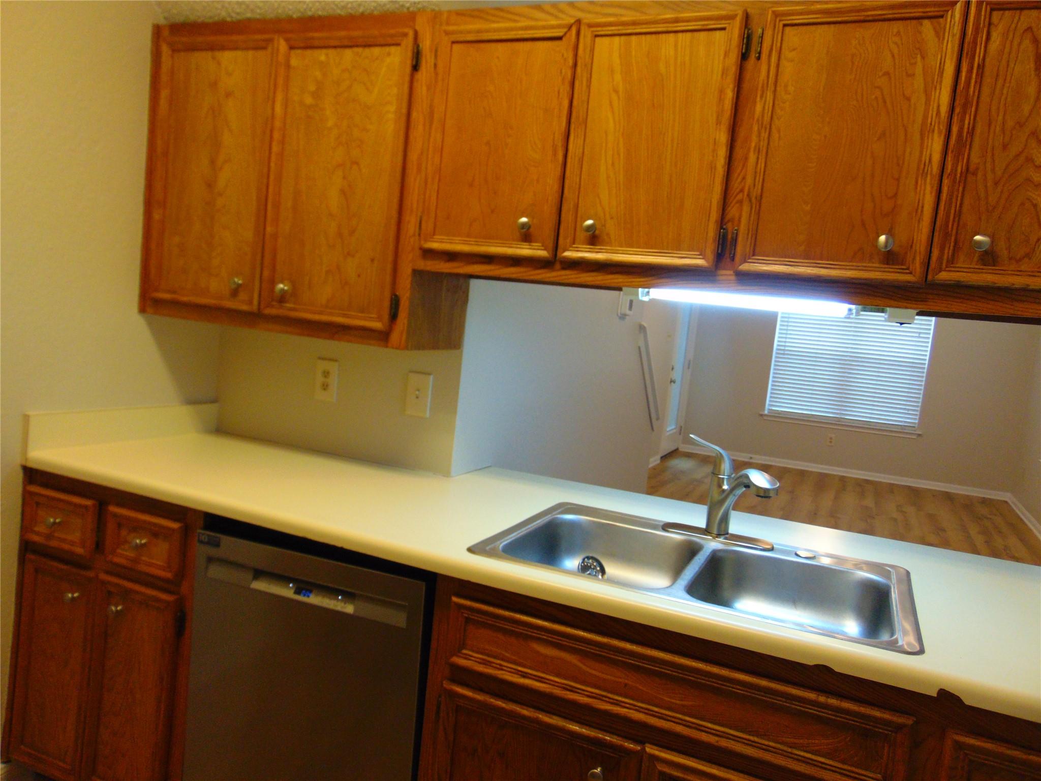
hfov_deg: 69.4
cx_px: 520
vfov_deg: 54.9
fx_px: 752
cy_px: 390
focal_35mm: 25
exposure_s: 1/30
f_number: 3
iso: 200
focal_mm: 4.5
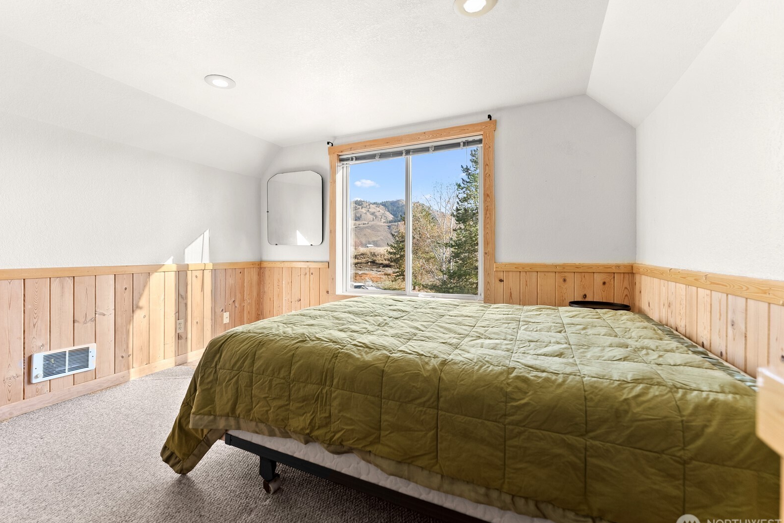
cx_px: 377
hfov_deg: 100.3
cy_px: 265
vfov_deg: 77.3
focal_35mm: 15
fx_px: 327
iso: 400
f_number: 4
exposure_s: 1/50
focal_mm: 14
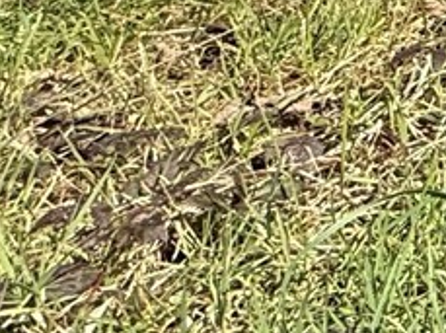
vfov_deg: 12.6
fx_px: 1261
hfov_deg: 11.5
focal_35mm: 98
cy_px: -399
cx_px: 1324
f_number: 2.2
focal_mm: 2.22
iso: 64
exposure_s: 1/1399
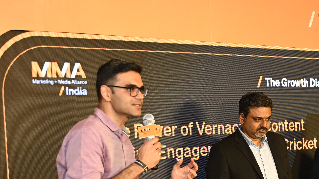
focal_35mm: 97
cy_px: 189
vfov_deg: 12.3
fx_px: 821
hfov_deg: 21.4
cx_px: 304
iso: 1000
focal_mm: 40
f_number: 4
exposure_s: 1/125
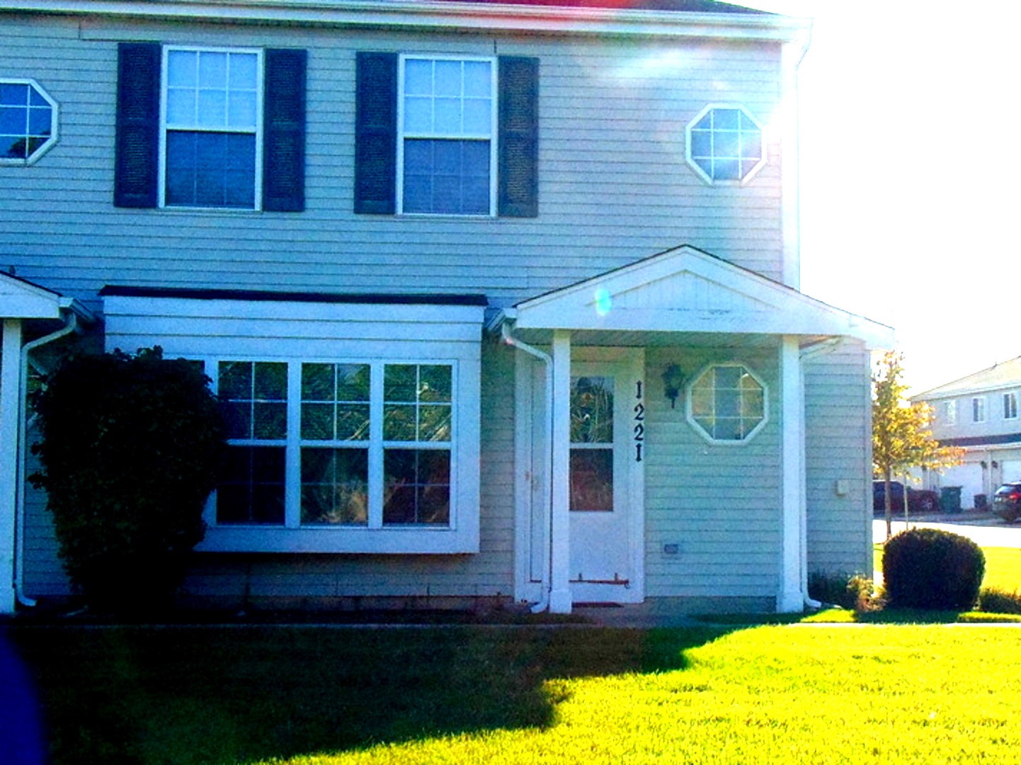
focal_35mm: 25
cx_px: 510
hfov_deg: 69.4
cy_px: 382
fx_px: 737
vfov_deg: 54.8
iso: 80
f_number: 7.7
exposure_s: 1/200
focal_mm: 4.5
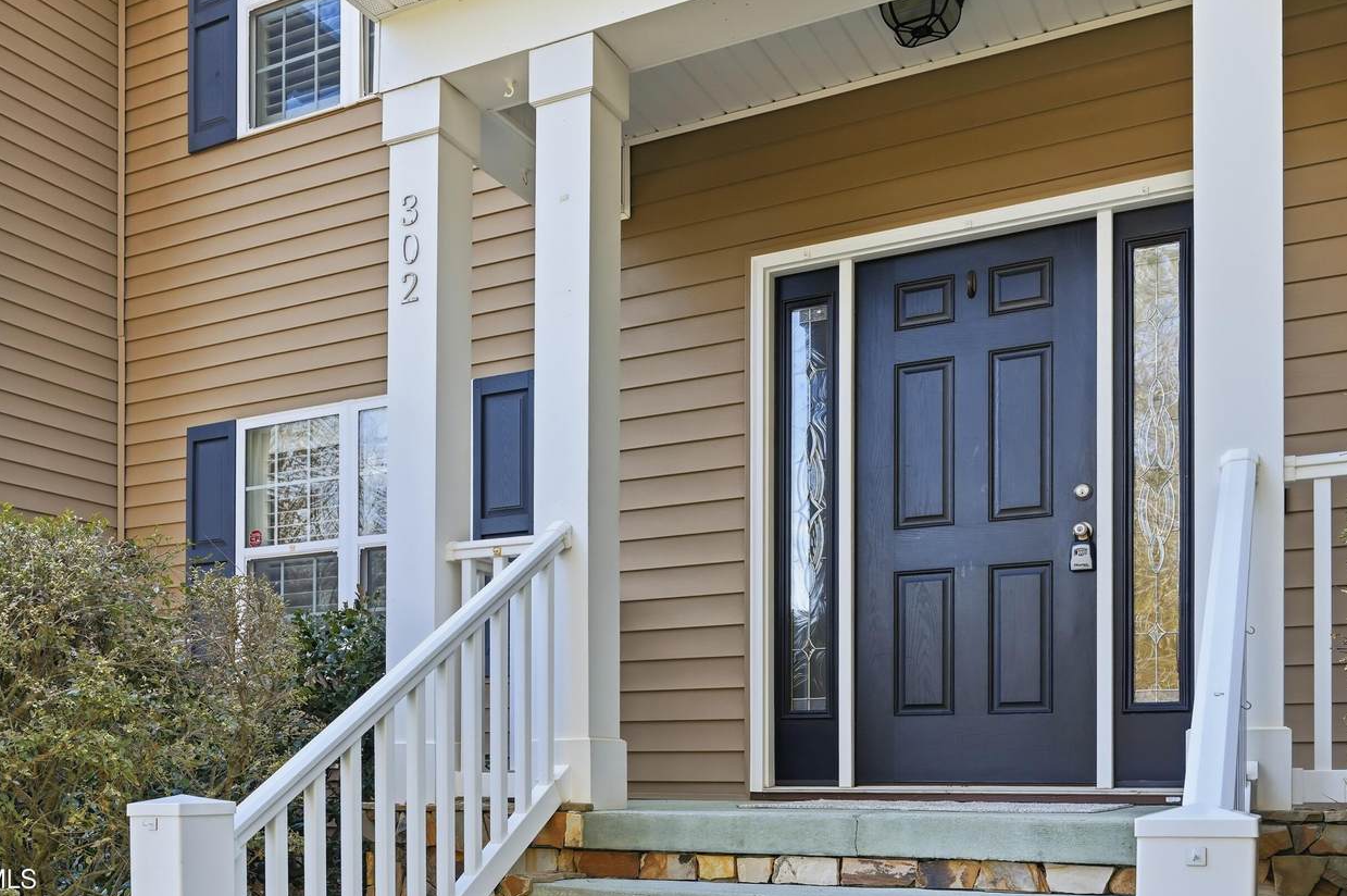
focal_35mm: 31
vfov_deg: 42.3
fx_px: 1159
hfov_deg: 60.3
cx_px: 659
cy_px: 458
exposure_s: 1/1000
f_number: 9
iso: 250
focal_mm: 30
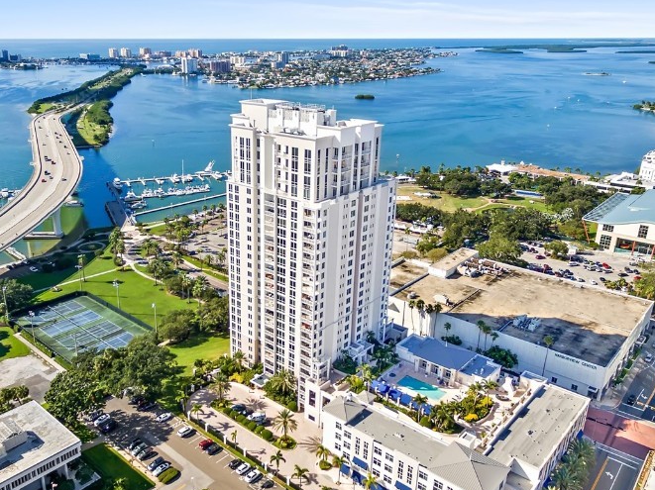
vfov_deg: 45.4
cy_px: 249
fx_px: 586
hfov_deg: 58.0
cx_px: 270
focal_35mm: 31
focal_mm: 3.61
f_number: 2.8
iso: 100
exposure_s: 1/1000
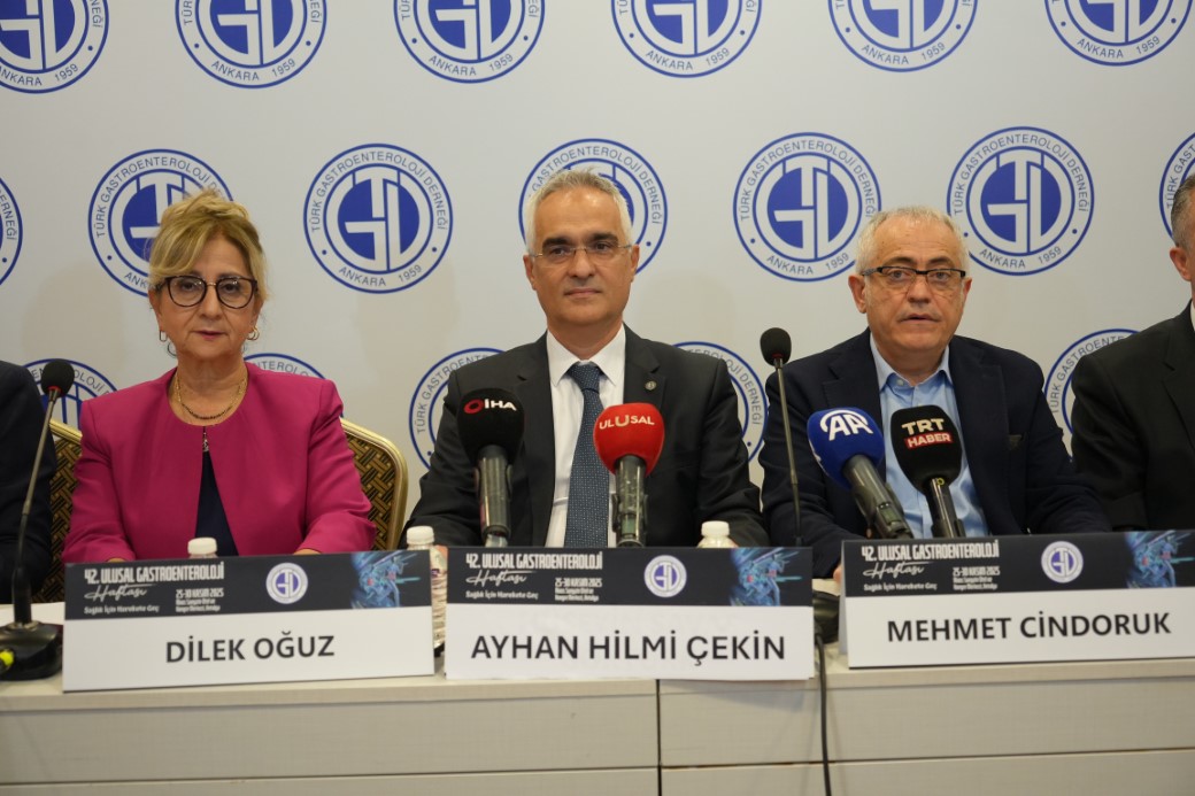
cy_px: 398
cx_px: 598
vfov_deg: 30.5
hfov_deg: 44.5
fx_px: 1460
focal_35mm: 44
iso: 2500
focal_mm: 44
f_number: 4
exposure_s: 1/160
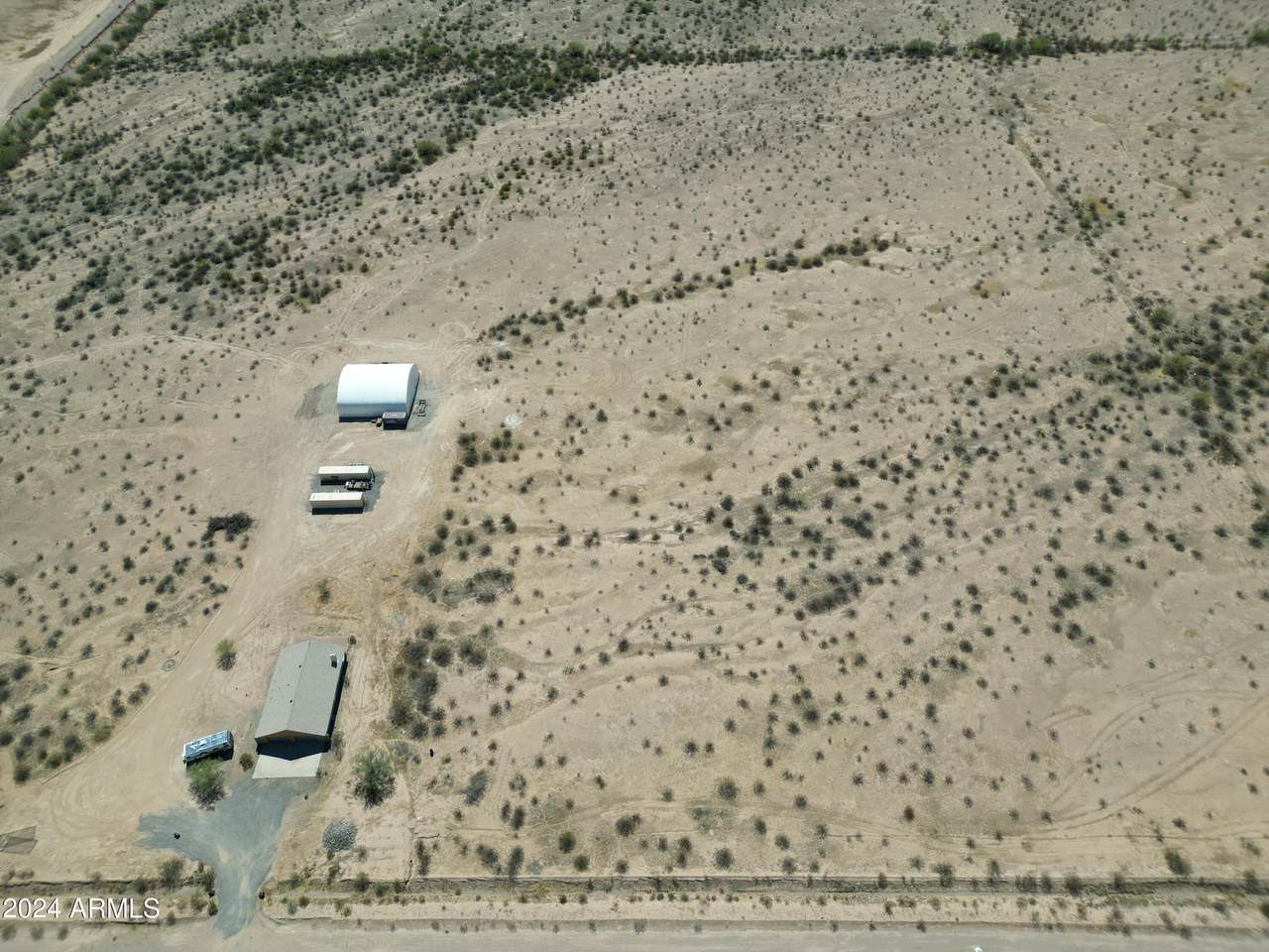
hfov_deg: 71.6
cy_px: 476
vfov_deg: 56.8
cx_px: 634
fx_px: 880
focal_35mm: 24
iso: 110
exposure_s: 1/3200
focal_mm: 6.72
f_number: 1.7
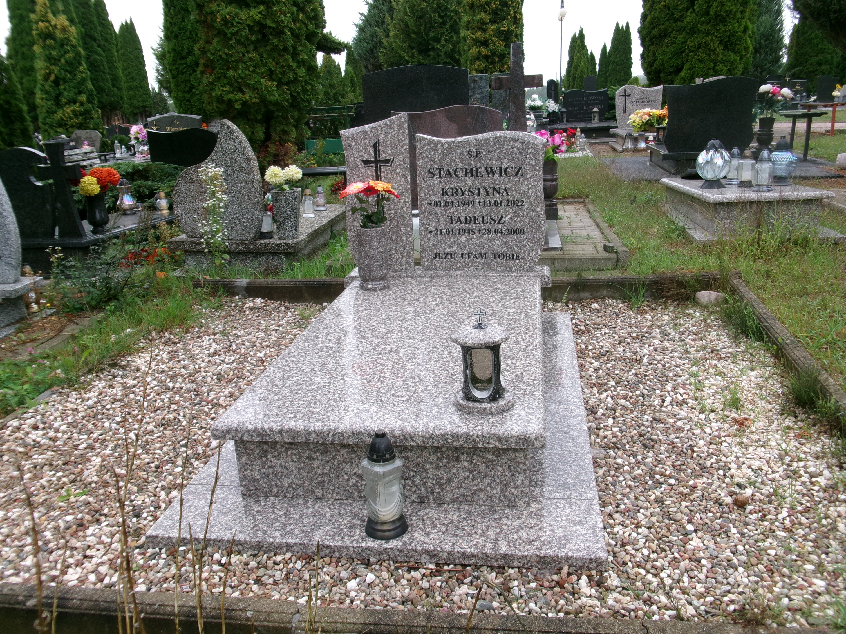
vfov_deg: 49.7
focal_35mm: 28
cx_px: 423
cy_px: 317
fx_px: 684
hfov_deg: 63.4
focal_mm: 5.1
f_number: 3.9
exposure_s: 1/52
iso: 100
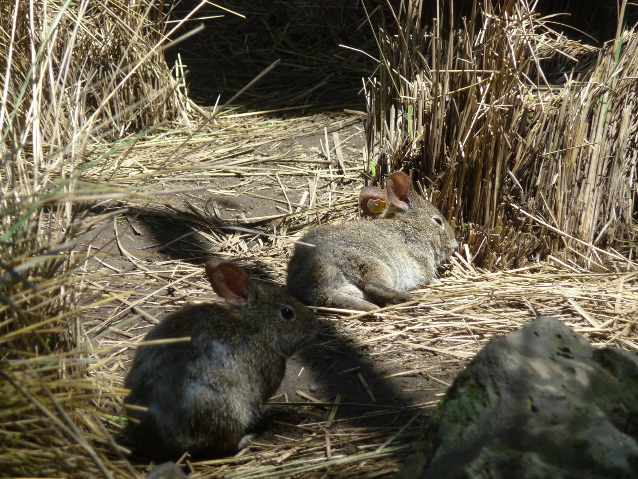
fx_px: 5161
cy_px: 240
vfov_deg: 5.3
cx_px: 319
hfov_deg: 7.1
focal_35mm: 280
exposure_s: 1/125
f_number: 4.9
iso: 125
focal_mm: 47
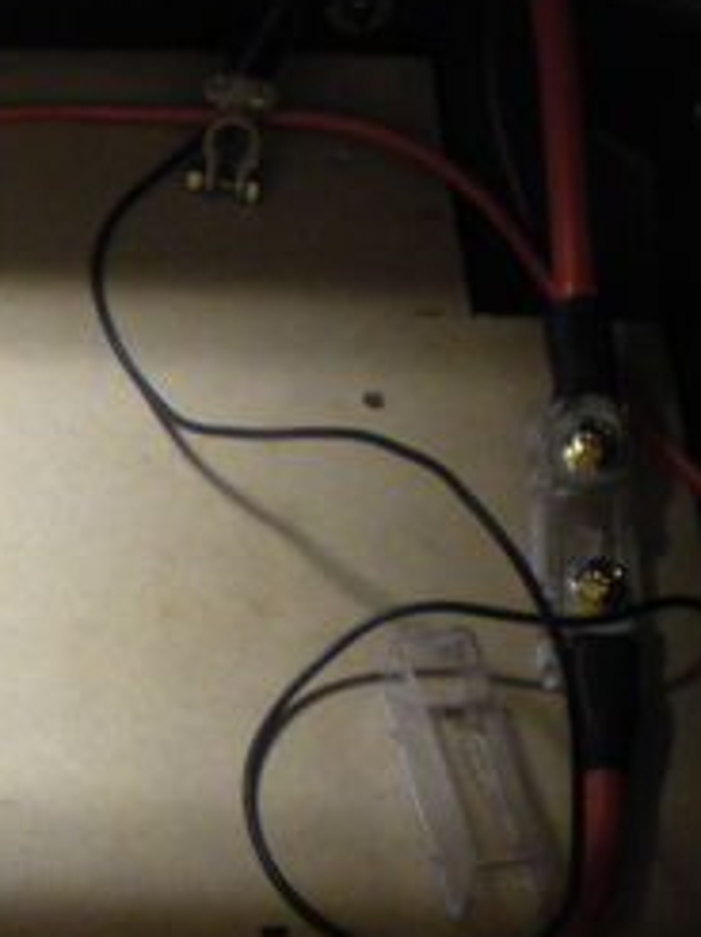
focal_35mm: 99
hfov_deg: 14.4
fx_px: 2678
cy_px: 678
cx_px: -164
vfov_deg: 19.7
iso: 253
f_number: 3.1
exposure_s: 1/8
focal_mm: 6.3
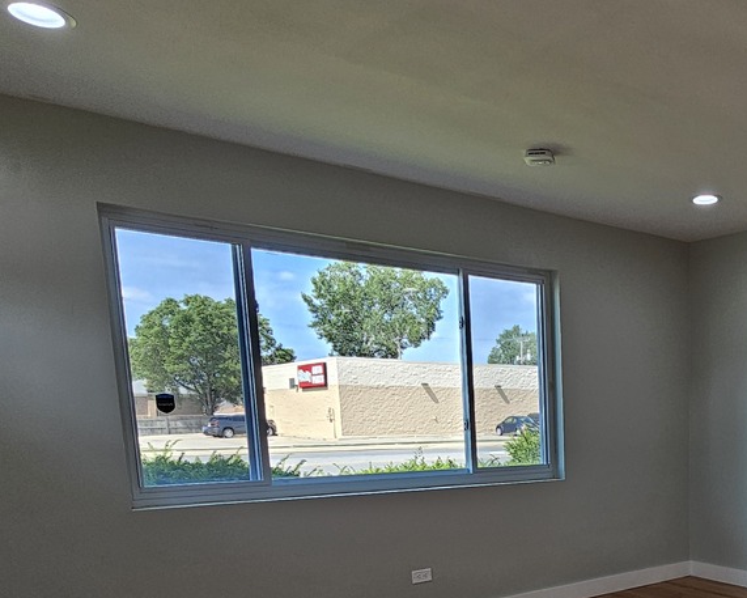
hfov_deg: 50.0
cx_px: 659
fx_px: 708
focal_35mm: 32
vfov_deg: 42.1
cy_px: 539
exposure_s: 1/120
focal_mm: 2.2
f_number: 2.2
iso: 50
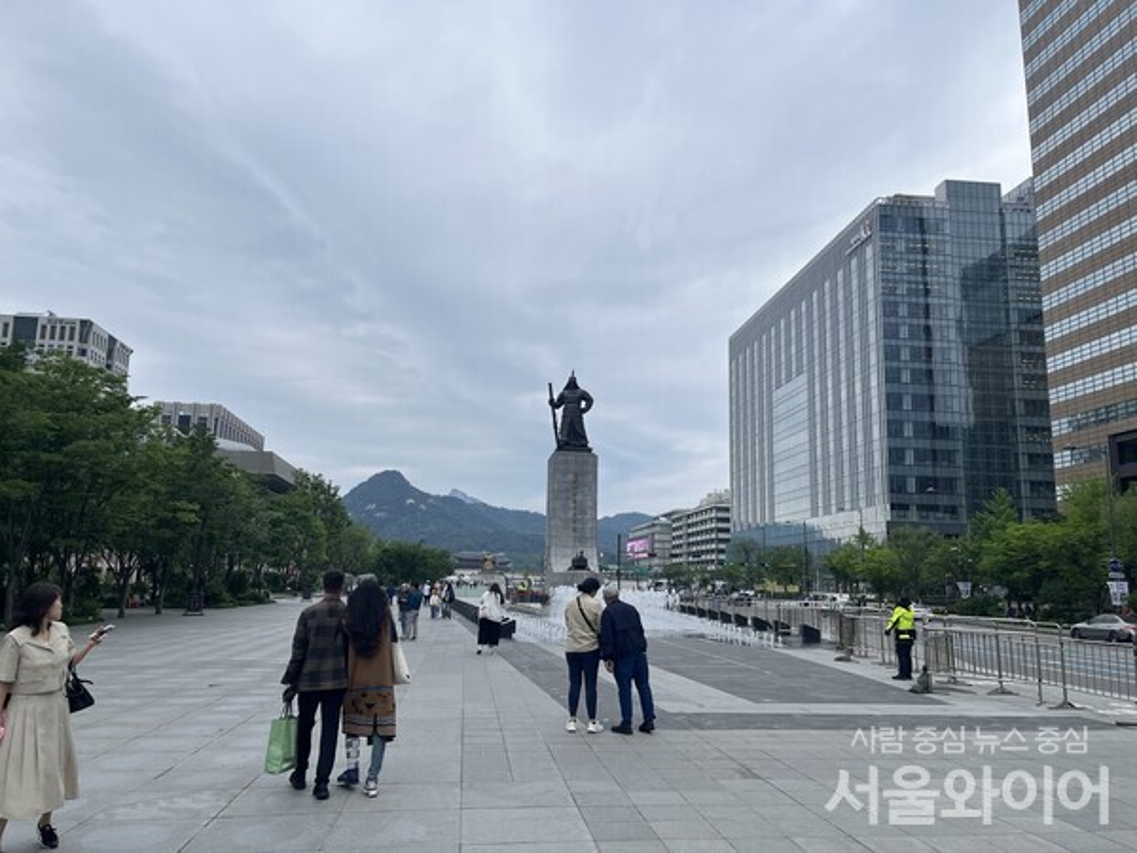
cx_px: 568
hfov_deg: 67.3
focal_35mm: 26
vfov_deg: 53.1
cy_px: 426
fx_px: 854
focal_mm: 5.1
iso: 50
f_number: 1.6
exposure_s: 1/2967
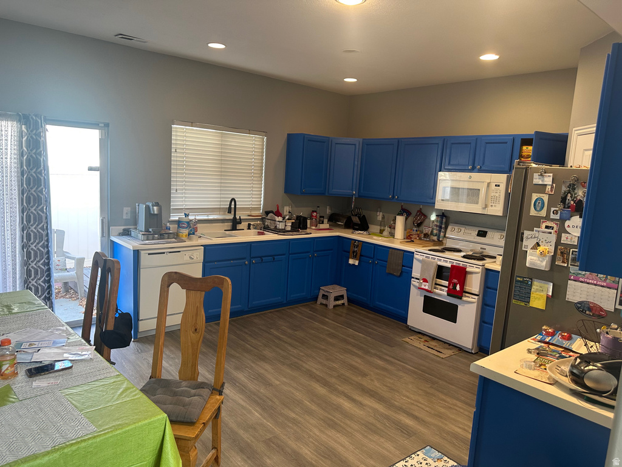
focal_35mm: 24
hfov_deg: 71.6
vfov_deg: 56.8
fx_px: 431
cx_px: 311
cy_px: 234
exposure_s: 1/60
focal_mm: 6.86
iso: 125
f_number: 1.78
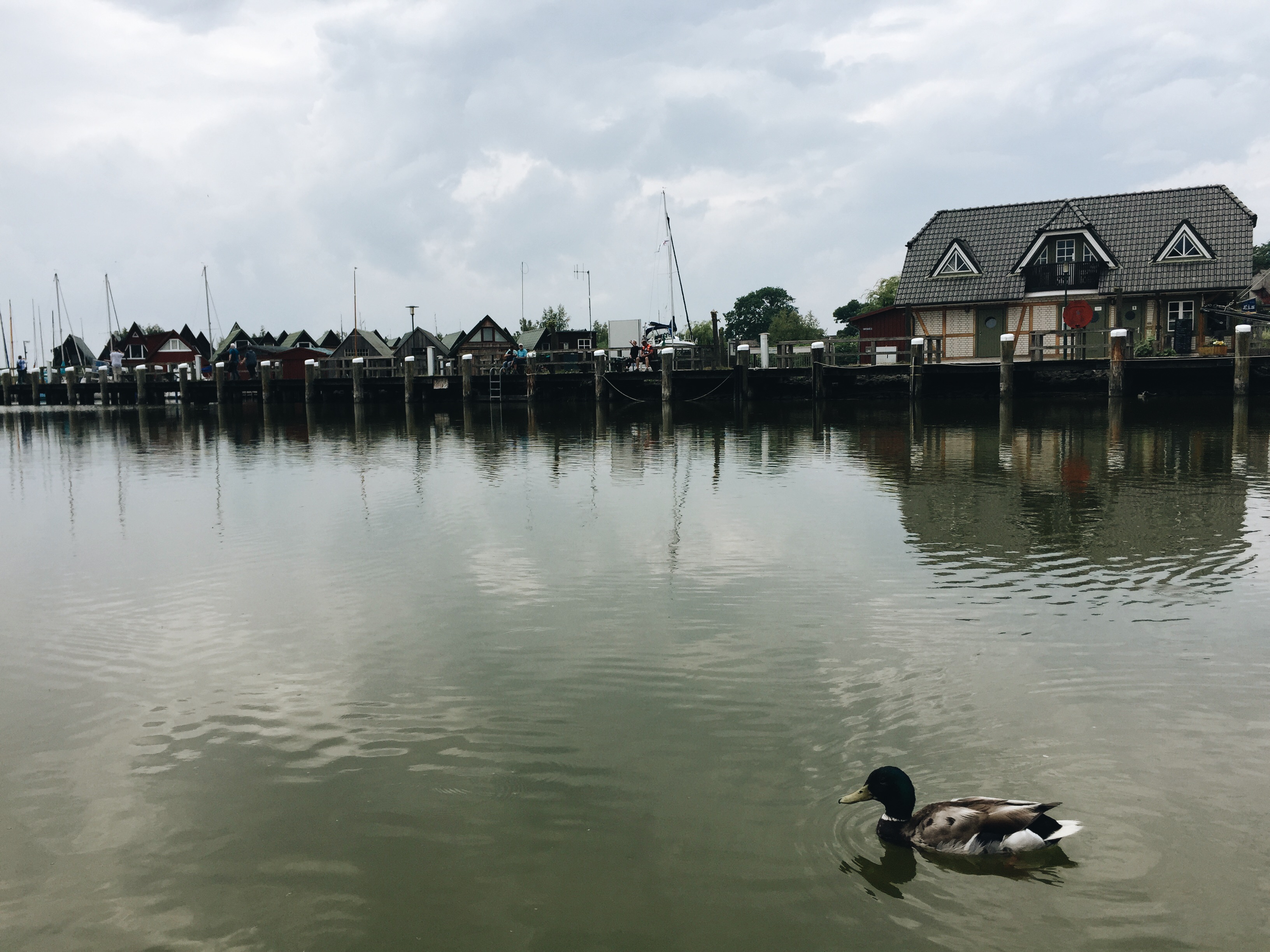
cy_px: 476
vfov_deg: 48.2
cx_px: 635
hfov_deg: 61.7
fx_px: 1064
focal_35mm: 29
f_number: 2.2
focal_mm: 4.15
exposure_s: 1/2198
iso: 32
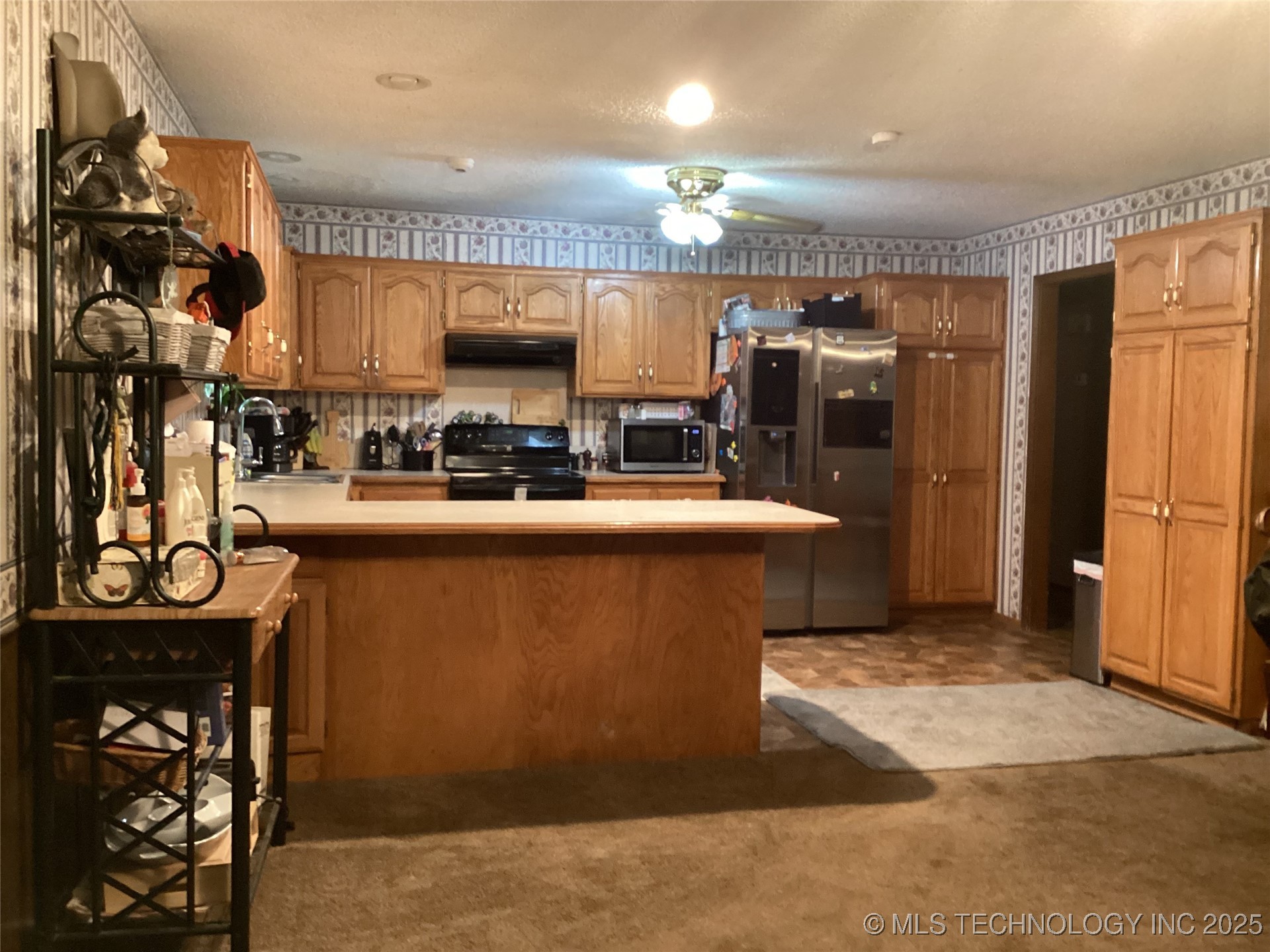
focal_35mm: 31
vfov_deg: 45.4
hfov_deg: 58.4
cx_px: 635
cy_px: 476
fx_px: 1137
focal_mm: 3.3
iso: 400
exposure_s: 1/30
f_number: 2.4
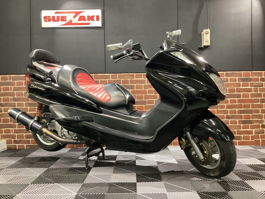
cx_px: 132
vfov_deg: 45.4
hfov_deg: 58.4
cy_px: 100
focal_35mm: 31
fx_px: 237
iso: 400
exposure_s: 1/30
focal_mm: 3.3
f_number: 2.4
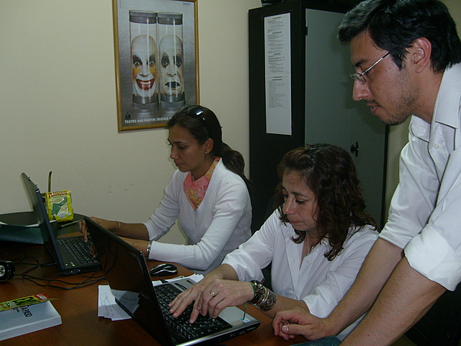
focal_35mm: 35
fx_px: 466
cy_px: 173
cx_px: 230
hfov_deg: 52.6
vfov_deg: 40.7
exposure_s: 1/45
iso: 100
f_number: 2.8
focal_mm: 5.8
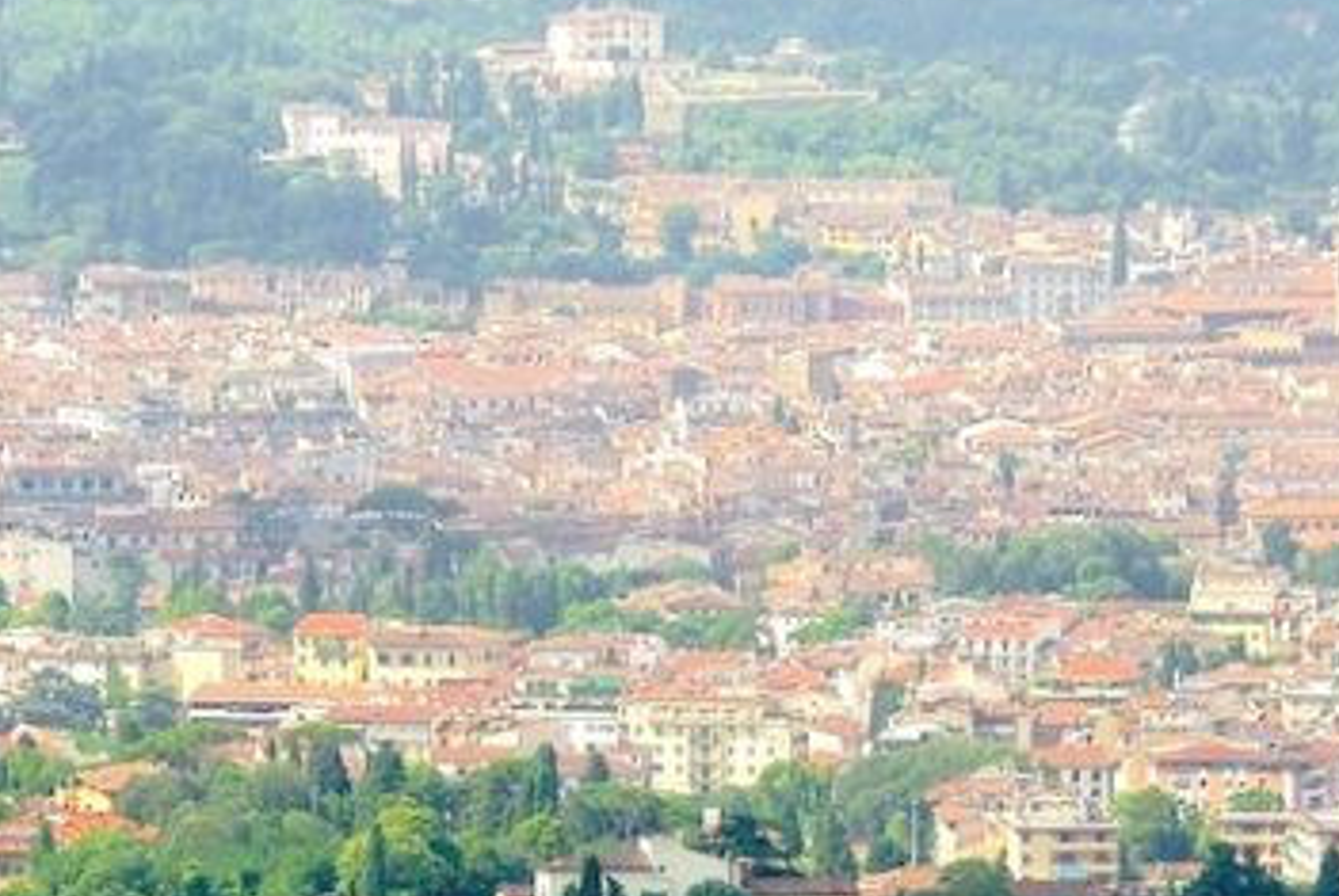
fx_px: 17950
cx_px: 721
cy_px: 616
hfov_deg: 4.3
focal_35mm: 482
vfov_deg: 2.9
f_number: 5.6
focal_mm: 97.5
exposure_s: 1/180
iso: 100
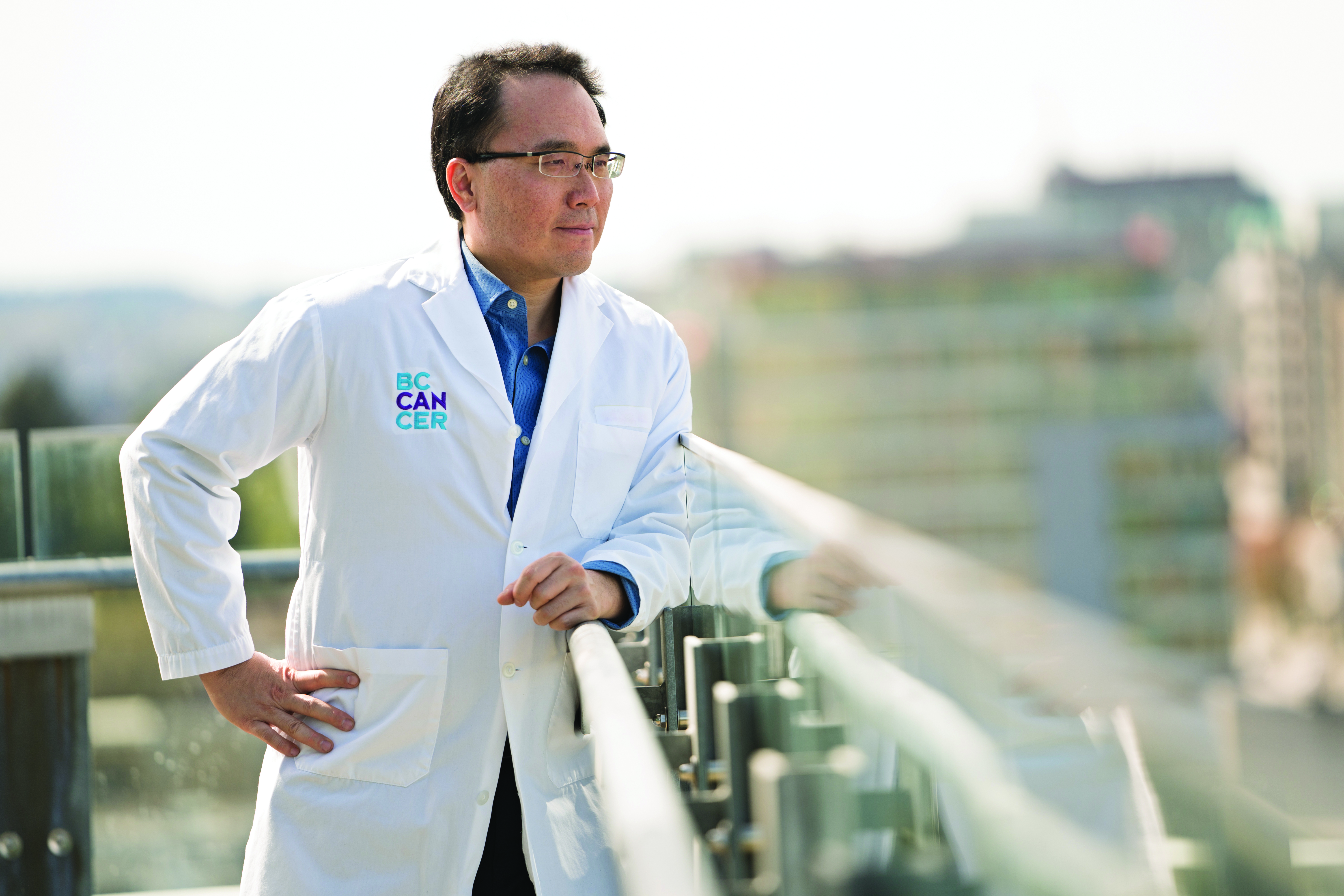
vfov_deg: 6.9
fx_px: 7466
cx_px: 672
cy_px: 448
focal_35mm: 200
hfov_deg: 10.3
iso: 125
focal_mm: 200
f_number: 2.8
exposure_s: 1/640
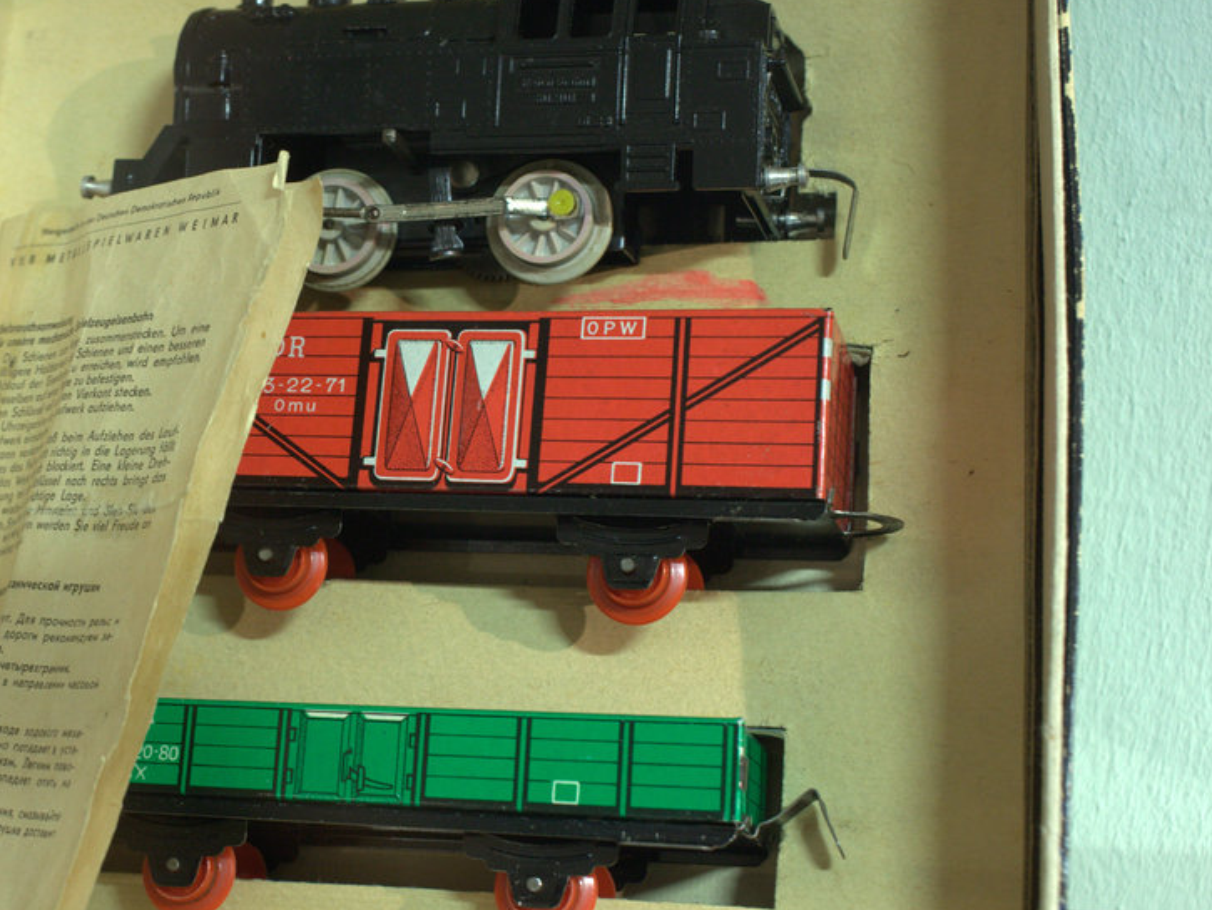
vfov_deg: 23.6
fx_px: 2171
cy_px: 404
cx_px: 333
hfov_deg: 30.8
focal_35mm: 62
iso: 800
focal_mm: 40
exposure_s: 1/10
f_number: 6.3
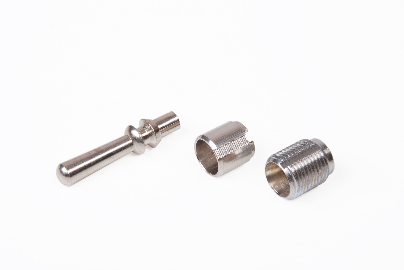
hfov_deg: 10.1
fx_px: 2275
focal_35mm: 202
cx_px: 202
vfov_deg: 6.8
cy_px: 135
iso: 200
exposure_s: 1/125
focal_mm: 135
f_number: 20
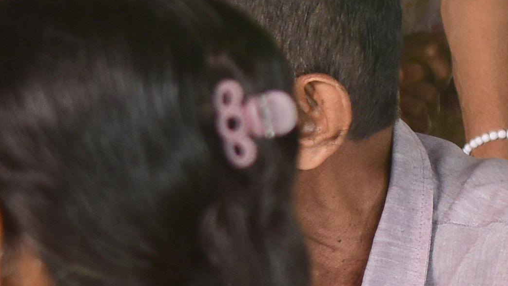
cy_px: 271
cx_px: -999
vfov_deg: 3.3
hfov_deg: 5.5
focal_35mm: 370
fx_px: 4984
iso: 320
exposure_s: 1/40
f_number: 4
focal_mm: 50
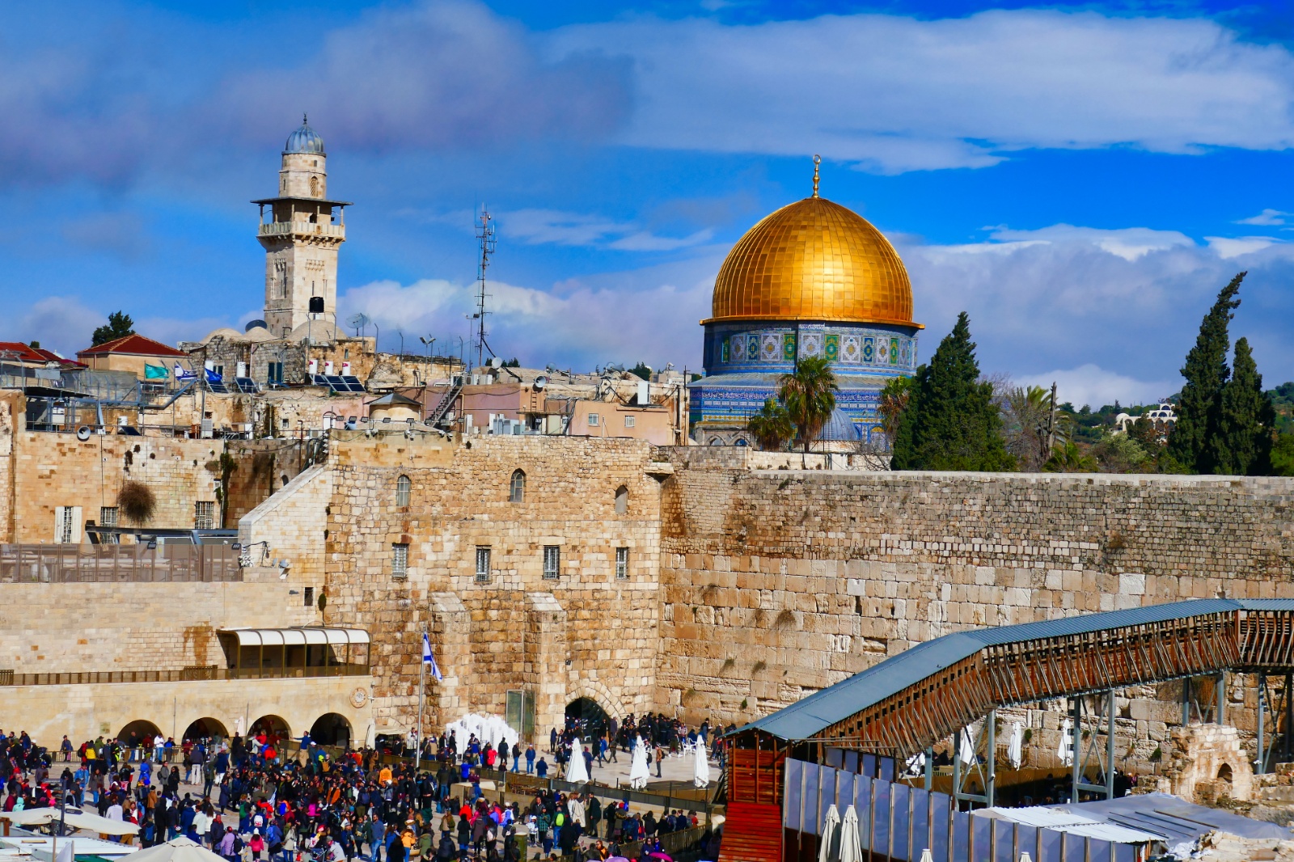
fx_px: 2839
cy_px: 431
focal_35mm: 79
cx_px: 647
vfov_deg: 17.3
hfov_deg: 25.7
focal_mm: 28.7
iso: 125
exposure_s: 1/1600
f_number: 6.3
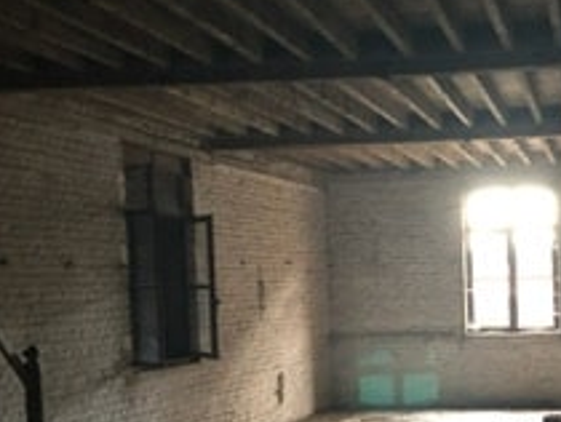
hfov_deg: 29.4
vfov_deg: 22.8
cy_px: 318
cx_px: 468
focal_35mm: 64
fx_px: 1038
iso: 100
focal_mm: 3.99
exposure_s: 1/4
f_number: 1.8
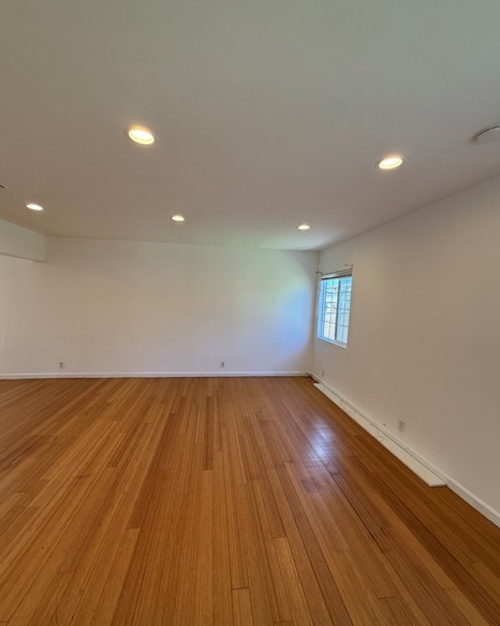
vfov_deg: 96.7
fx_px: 278
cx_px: 251
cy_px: 329
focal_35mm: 15
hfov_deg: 84.0
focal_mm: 2.22
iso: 80
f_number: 2.2
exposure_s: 1/120
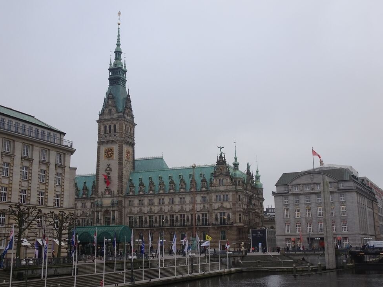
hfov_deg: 45.8
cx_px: 193
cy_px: 146
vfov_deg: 35.1
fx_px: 454
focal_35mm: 41
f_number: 4
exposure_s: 1/160
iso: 80
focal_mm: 6.8
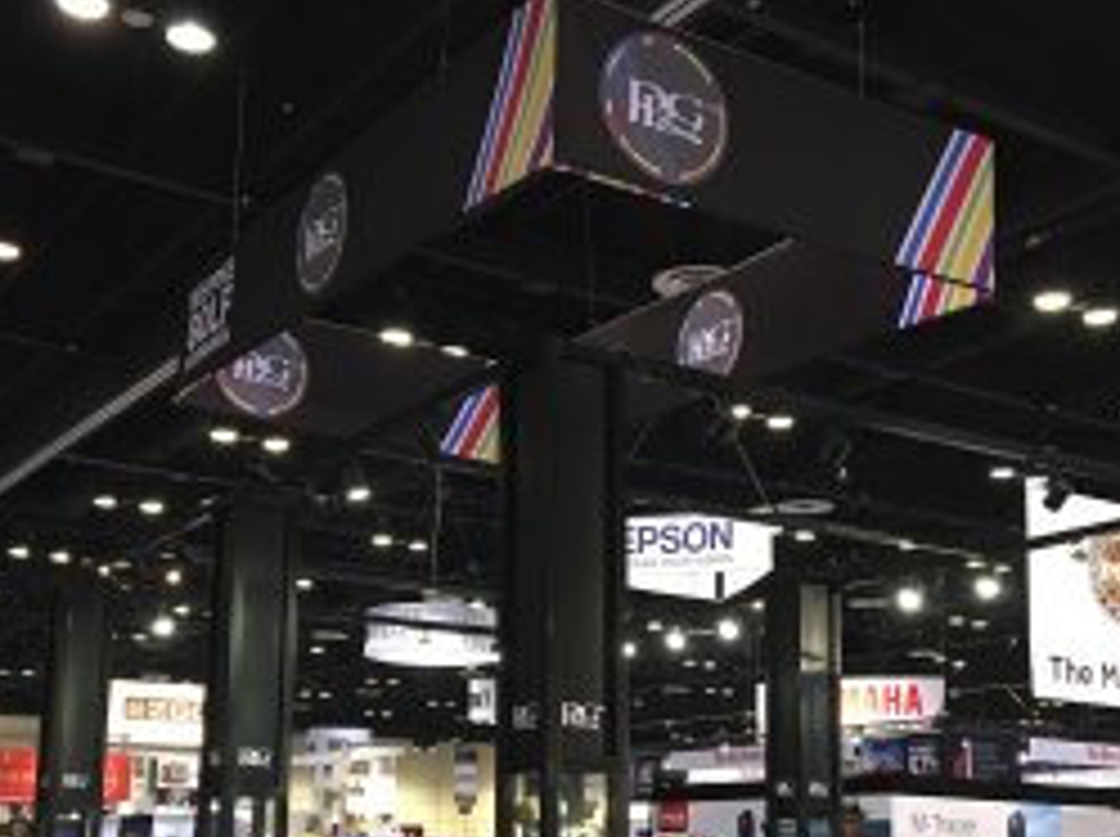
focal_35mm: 49
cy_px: 592
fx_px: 1583
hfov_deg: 39.0
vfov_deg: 29.3
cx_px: 567
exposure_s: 1/20
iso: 200
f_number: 2.2
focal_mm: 4.15
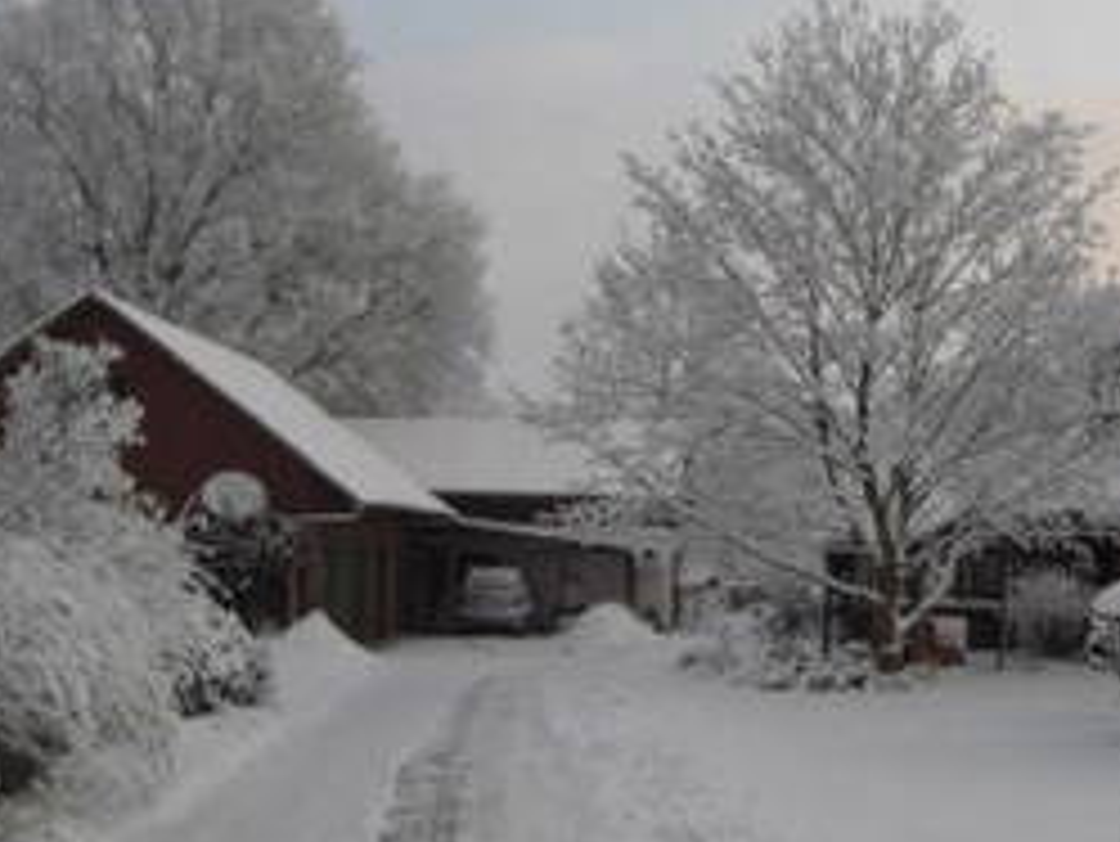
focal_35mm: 61
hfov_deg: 31.5
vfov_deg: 24.0
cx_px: 724
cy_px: 486
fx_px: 1975
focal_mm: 6.2
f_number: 2.7
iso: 64
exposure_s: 1/500
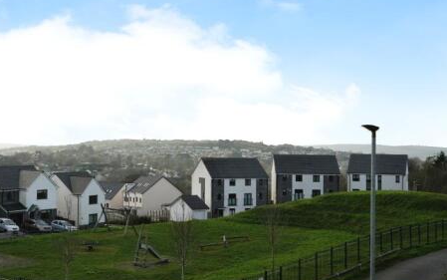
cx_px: 146
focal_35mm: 52
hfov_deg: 38.4
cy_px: 141
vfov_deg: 24.9
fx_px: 634
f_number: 9
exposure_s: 1/2500
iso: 2000
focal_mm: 35
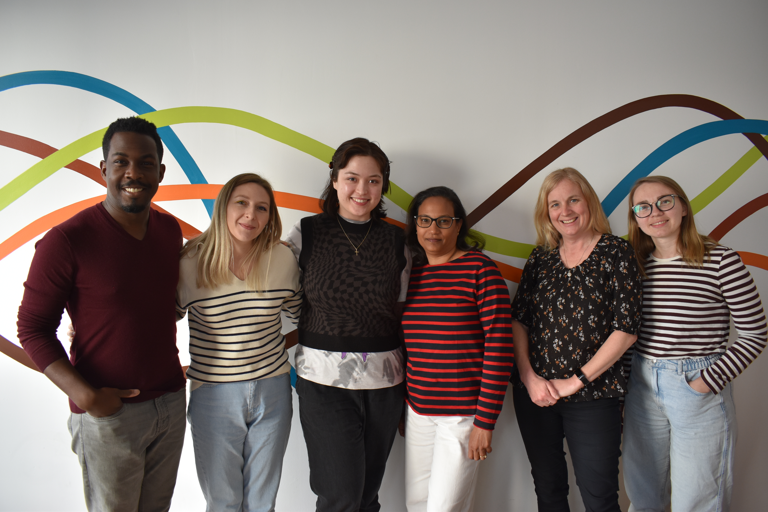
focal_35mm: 27
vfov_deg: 47.9
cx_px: 384
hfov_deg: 67.4
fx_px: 576
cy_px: 256
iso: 400
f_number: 5.6
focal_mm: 18
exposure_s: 1/100
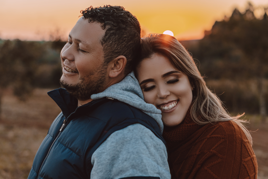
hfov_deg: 27.0
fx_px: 558
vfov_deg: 18.2
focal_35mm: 75
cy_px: 90
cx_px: 134
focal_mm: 50
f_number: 2.5
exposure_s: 1/500
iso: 200
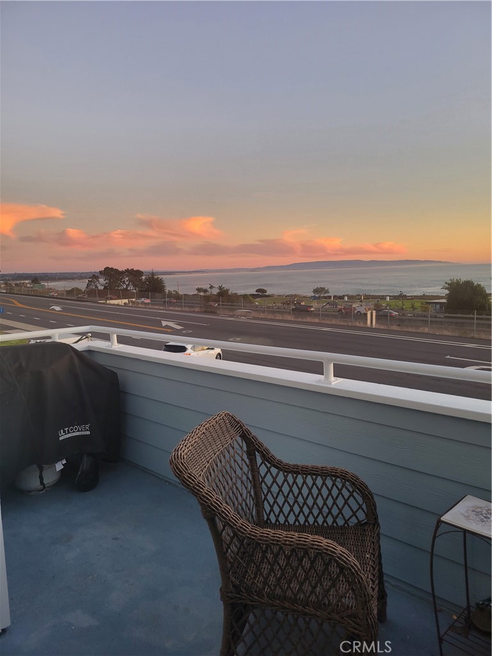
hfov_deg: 53.1
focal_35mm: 26
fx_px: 493
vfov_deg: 67.3
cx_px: 246
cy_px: 328
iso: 64
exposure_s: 1/120
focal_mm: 5.4
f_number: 1.8
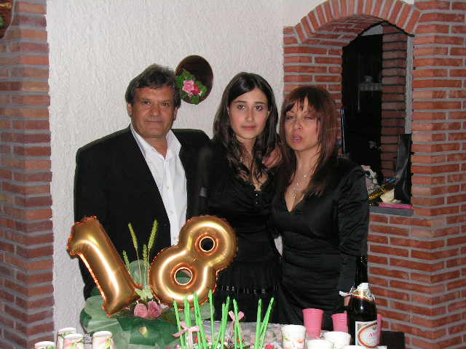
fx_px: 767
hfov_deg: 33.8
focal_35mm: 57
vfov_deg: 25.7
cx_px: 233
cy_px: 174
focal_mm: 9.6
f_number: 3.3
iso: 200
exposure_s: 1/60
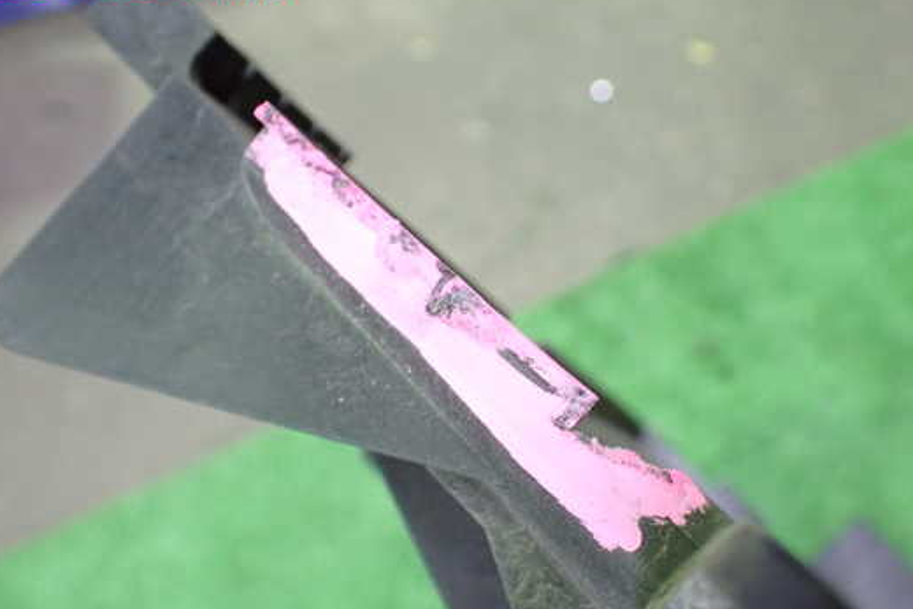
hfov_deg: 53.1
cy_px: 358
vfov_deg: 36.8
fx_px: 913
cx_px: 488
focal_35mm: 36
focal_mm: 5.4
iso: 800
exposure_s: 1/40
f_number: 2.3
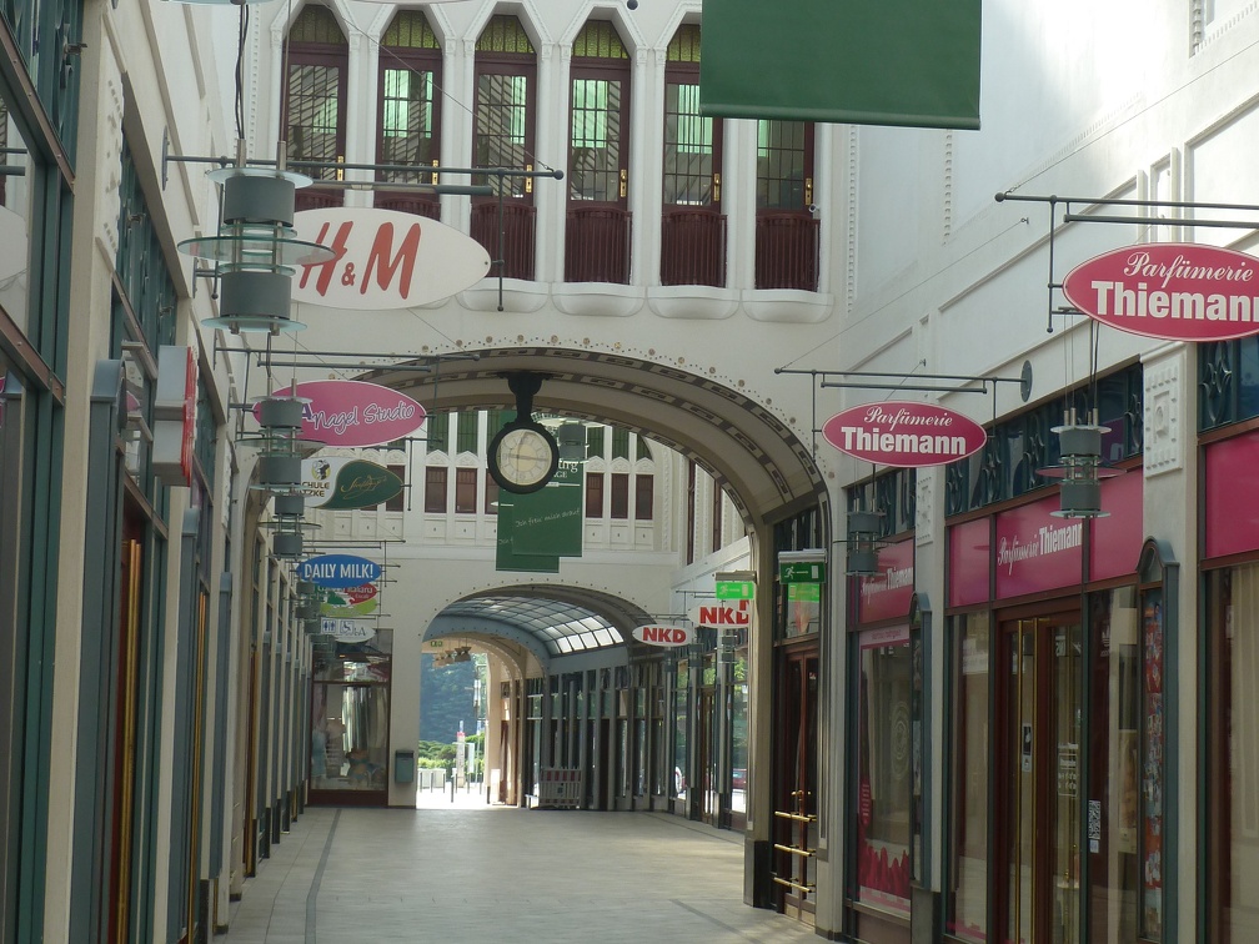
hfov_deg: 36.8
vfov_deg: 28.0
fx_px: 1891
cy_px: 472
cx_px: 630
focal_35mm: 52
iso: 80
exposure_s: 1/100
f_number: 3.8
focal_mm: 8.5
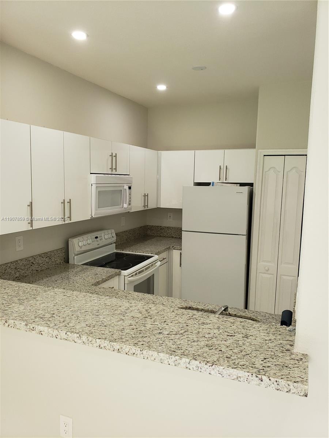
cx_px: 164
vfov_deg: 67.3
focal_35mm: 26
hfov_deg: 53.1
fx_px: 329
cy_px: 219
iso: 80
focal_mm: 4.3
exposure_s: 1/60
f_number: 2.4
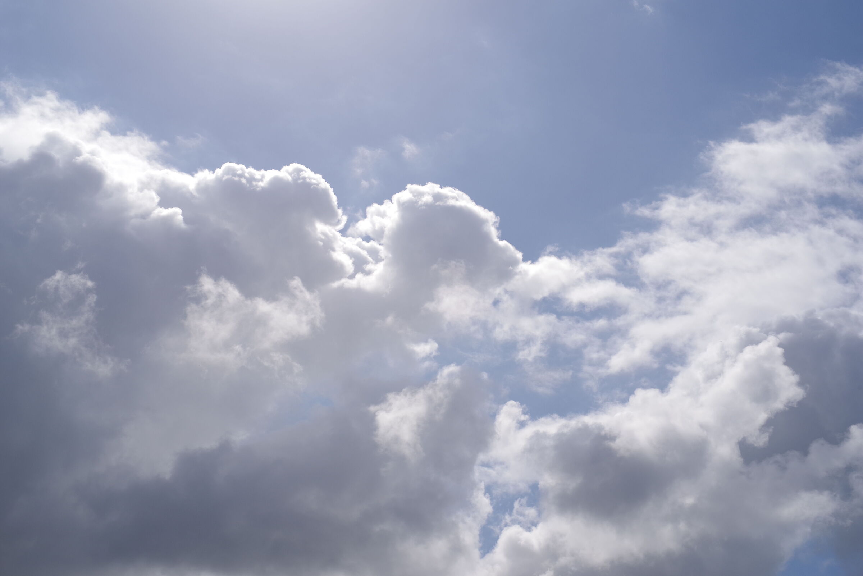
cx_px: 432
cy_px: 288
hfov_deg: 39.6
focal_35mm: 50
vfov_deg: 27.0
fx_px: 1199
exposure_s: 1/500
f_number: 16
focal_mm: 50
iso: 200
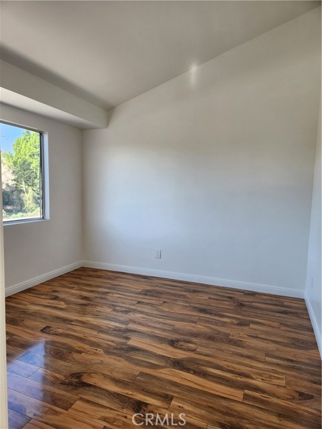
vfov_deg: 73.9
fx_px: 285
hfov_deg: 58.9
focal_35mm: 23
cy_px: 214
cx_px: 161
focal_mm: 5.4
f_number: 1.8
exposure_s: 1/180
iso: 100
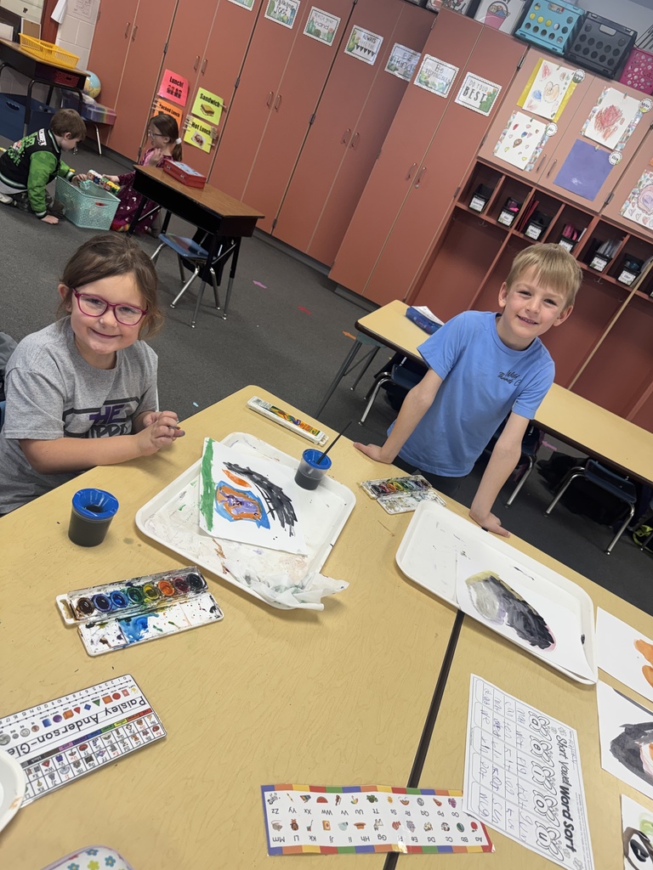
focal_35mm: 24
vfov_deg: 71.6
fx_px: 604
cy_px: 435
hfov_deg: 56.8
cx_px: 326
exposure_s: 1/120
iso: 100
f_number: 1.78
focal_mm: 6.76
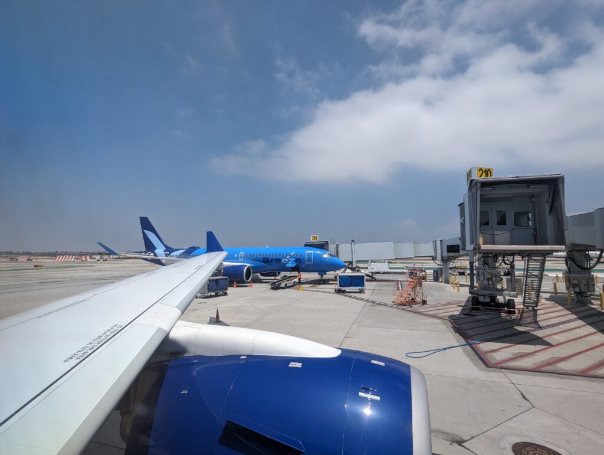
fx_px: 280
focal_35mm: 16
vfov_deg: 78.2
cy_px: 228
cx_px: 302
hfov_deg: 94.4
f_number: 2.2
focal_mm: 2.35
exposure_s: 1/3175
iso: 47
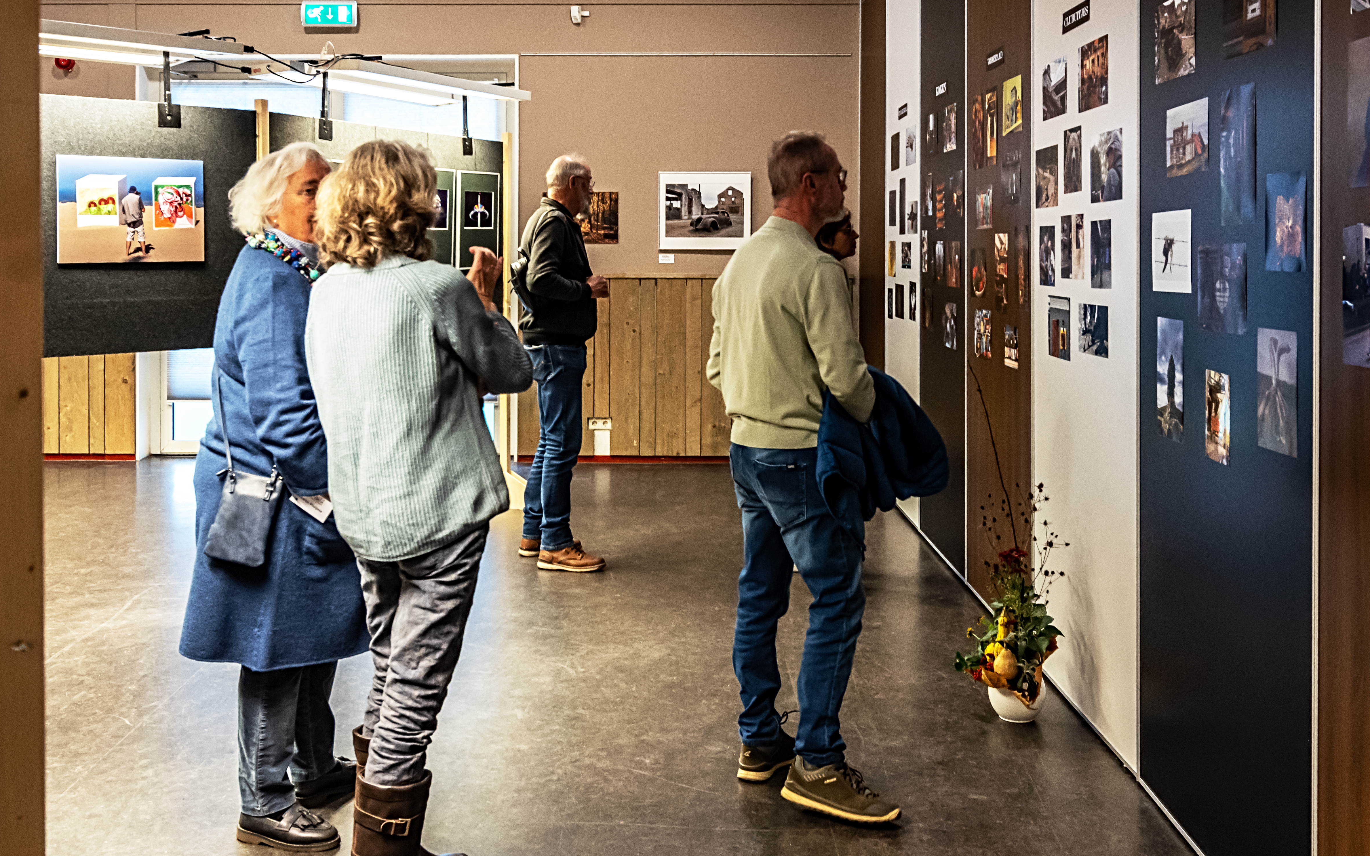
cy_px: 399
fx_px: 1381
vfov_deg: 34.4
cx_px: 687
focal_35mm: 37
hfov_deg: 52.7
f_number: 4.5
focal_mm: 24
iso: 1600
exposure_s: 1/50
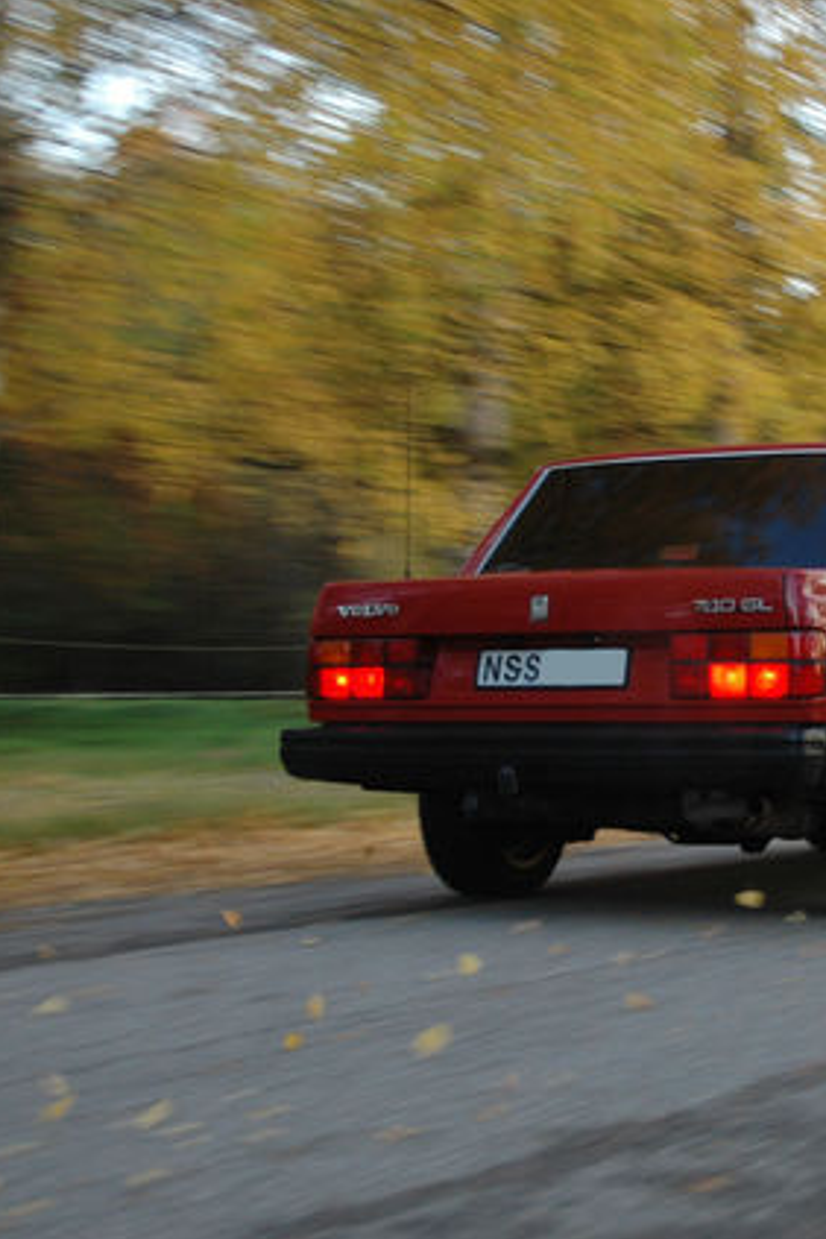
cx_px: 712
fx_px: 2030
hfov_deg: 22.5
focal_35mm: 59
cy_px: 621
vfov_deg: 33.9
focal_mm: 26
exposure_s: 1/50
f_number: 4.2
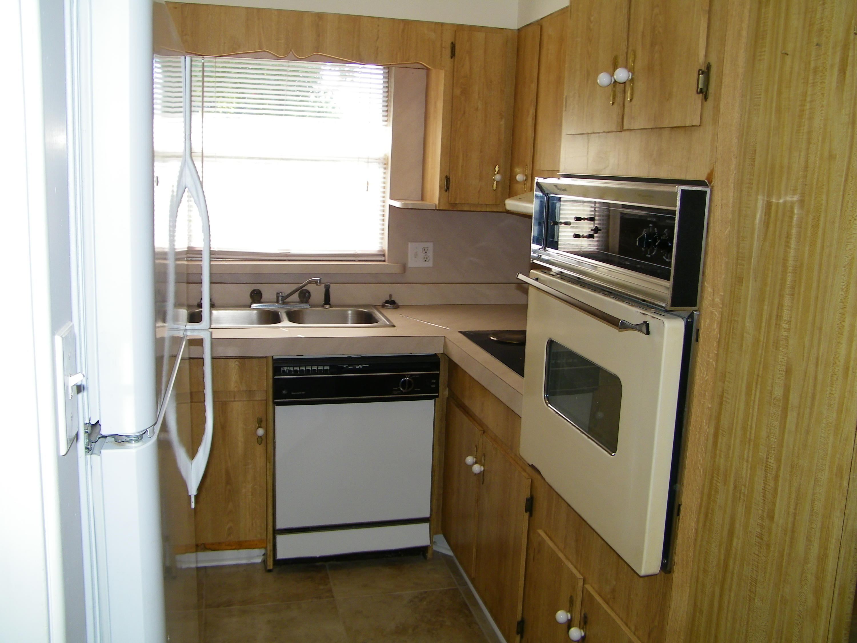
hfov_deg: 60.0
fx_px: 743
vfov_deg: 46.8
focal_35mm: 30
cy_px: 322
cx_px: 428
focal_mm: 5.4
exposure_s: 1/60
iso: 80
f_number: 3.6
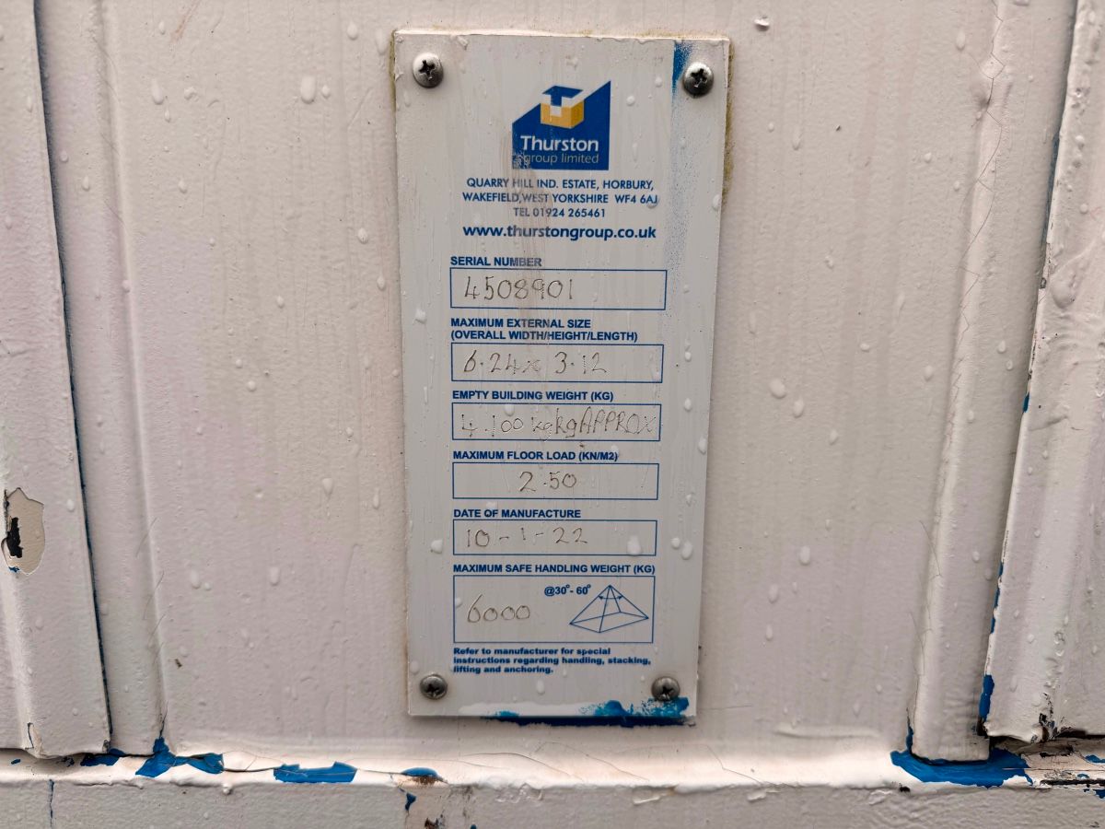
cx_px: 552
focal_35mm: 24
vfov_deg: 56.8
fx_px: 766
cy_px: 414
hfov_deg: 71.6
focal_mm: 6.76
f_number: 1.78
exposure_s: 1/165
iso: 64
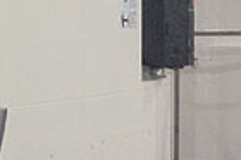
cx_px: -160
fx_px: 1311
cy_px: 38
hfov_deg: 10.1
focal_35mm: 196
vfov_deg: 7.0
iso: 125
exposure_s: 1/20
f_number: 2.4
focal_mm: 4.12
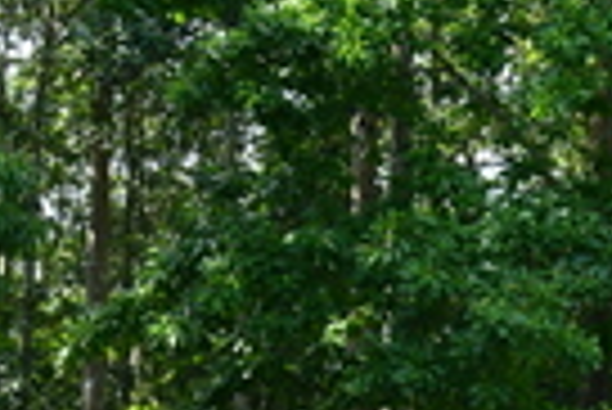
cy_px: 797
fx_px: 3012
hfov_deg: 11.4
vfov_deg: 7.5
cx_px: 662
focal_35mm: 177
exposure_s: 1/60
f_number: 5.6
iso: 100
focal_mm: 30
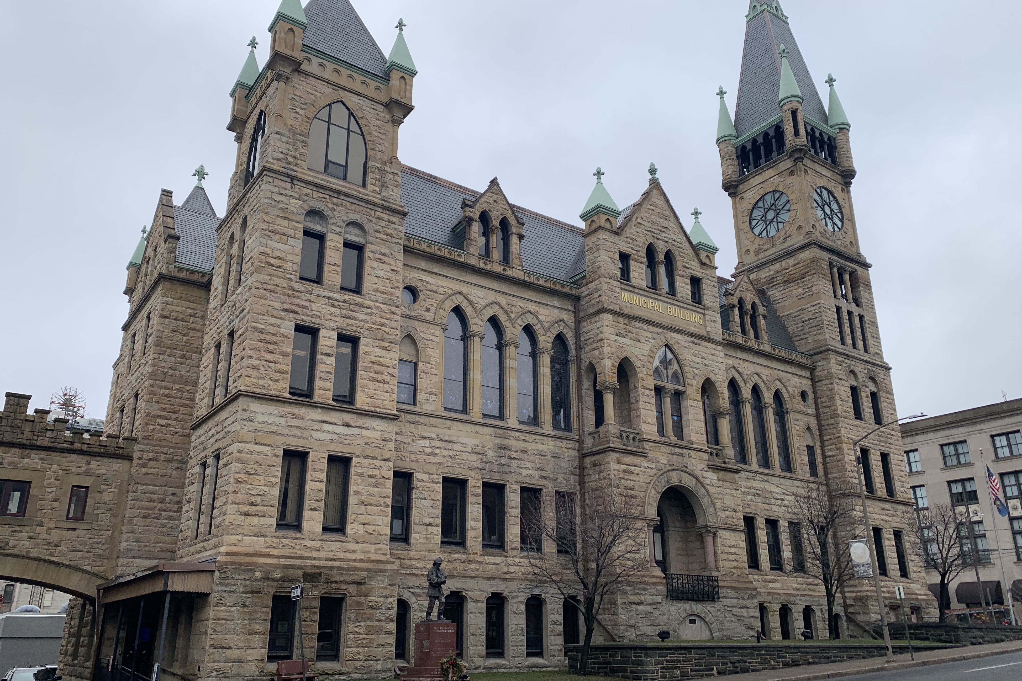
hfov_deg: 65.5
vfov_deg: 46.4
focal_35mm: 28
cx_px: 515
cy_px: 345
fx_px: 795
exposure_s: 1/1748
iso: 25
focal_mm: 4.25
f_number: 1.8
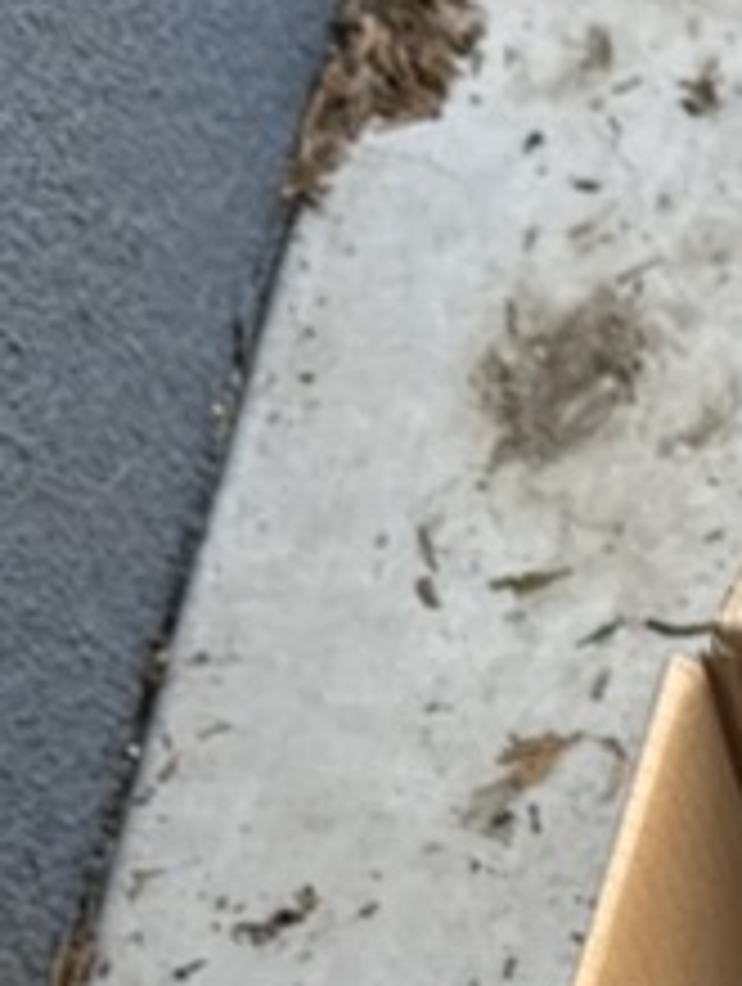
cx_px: 1331
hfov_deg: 12.2
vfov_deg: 16.4
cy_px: 1342
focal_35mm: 112
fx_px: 3192
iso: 50
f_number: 1.78
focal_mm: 6.76
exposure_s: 1/121
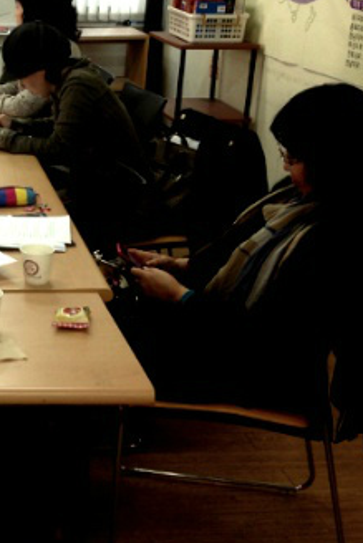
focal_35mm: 71
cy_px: 195
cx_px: -83
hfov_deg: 18.2
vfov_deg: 28.3
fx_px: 1073
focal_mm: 4.28
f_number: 2.4
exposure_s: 1/30
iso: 50
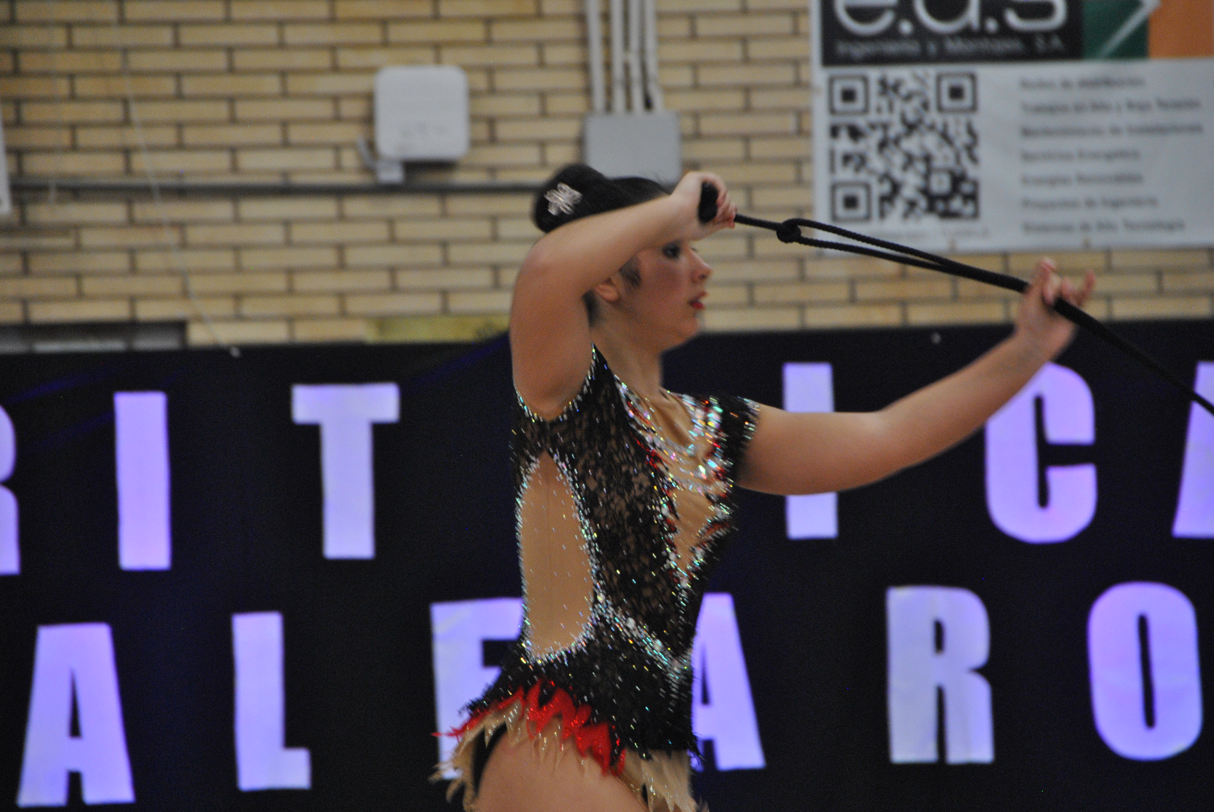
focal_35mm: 300
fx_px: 10129
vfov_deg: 4.6
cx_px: 607
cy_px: 406
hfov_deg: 6.9
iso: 800
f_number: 6.3
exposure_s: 1/125
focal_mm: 200
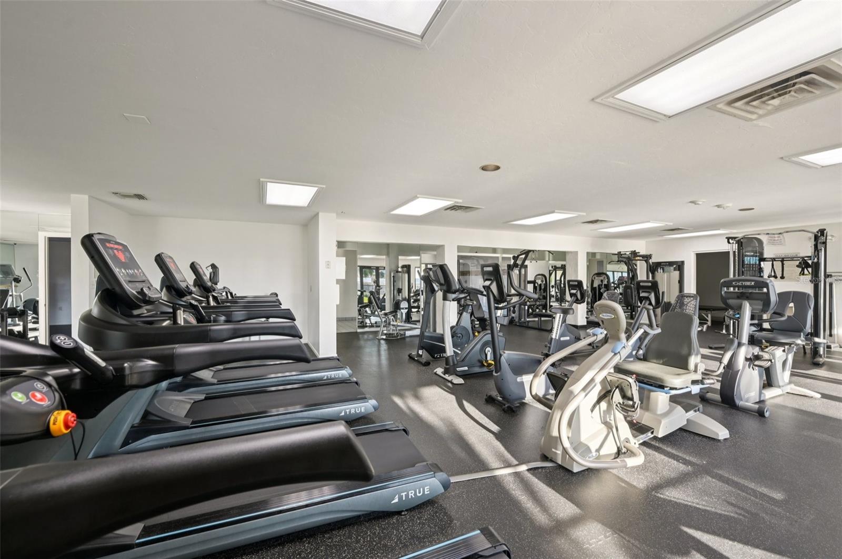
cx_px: 421
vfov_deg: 77.2
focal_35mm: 15
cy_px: 280
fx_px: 350
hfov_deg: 100.5
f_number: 8
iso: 400
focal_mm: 15
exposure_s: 1/25
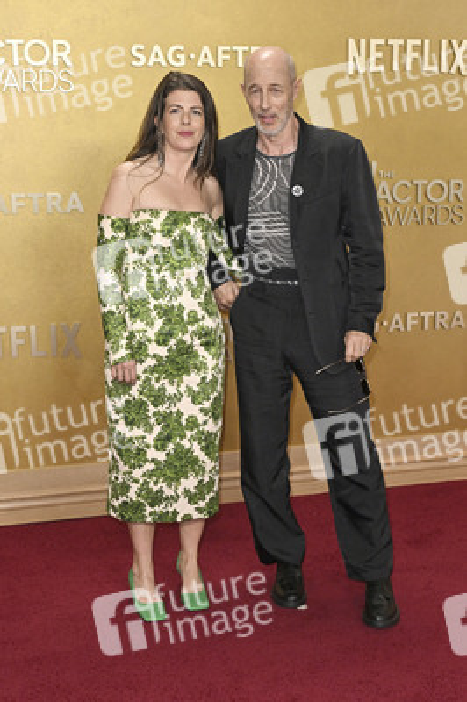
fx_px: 936
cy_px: 351
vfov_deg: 41.1
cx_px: 234
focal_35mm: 48
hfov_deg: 28.0
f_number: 5.6
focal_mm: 48
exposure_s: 1/320
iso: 2500
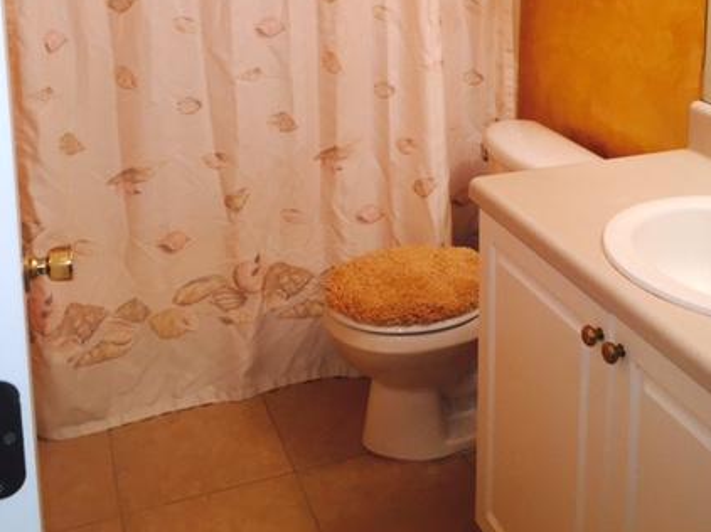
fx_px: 903
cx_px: 401
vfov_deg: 30.6
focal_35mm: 44
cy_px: 7
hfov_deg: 42.9
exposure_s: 1/30
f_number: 2.2
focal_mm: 4.15
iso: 64
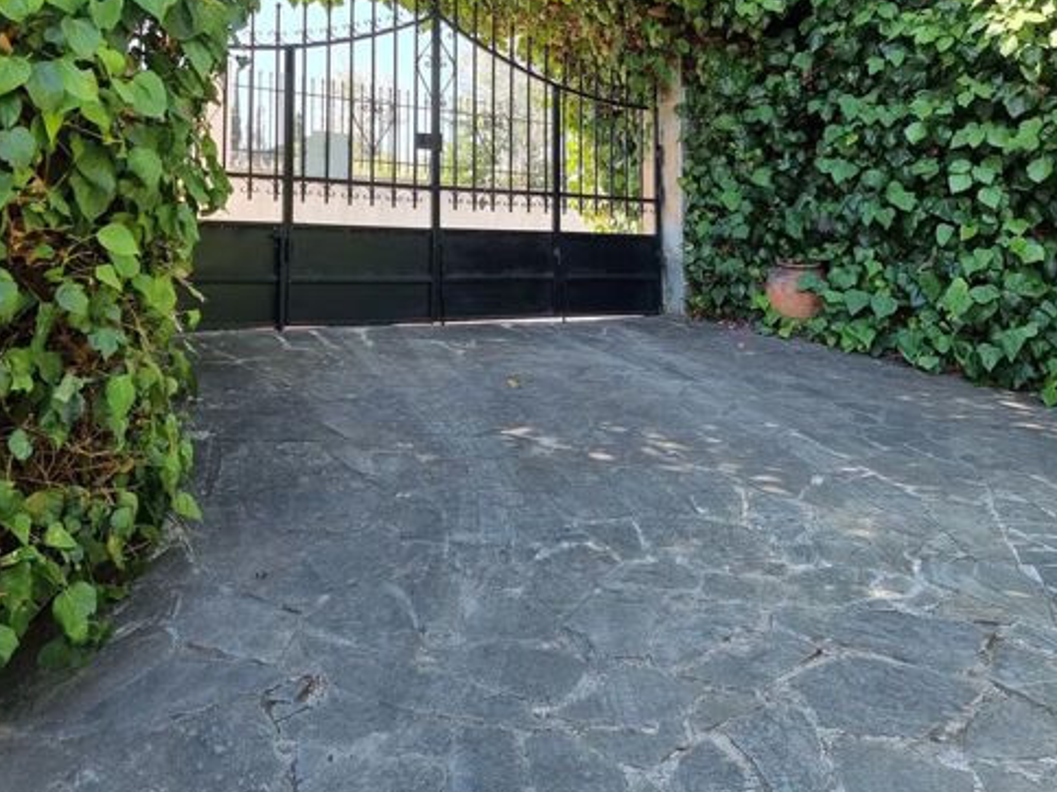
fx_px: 1068
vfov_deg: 39.9
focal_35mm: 35
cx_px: 485
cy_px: 230
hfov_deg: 52.6
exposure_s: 1/135
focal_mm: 6.7
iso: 50
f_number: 1.8
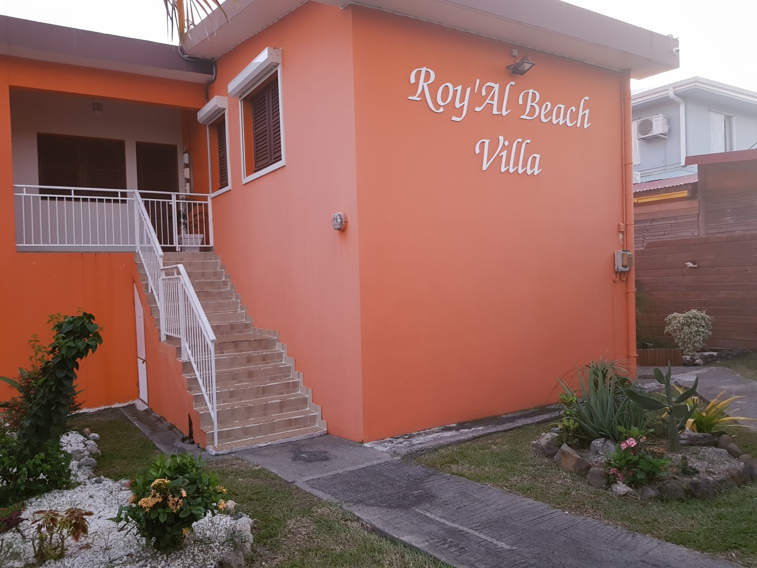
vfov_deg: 53.1
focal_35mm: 26
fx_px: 569
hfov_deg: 67.3
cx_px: 378
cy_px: 284
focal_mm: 4.3
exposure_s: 1/13
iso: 200
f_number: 1.7
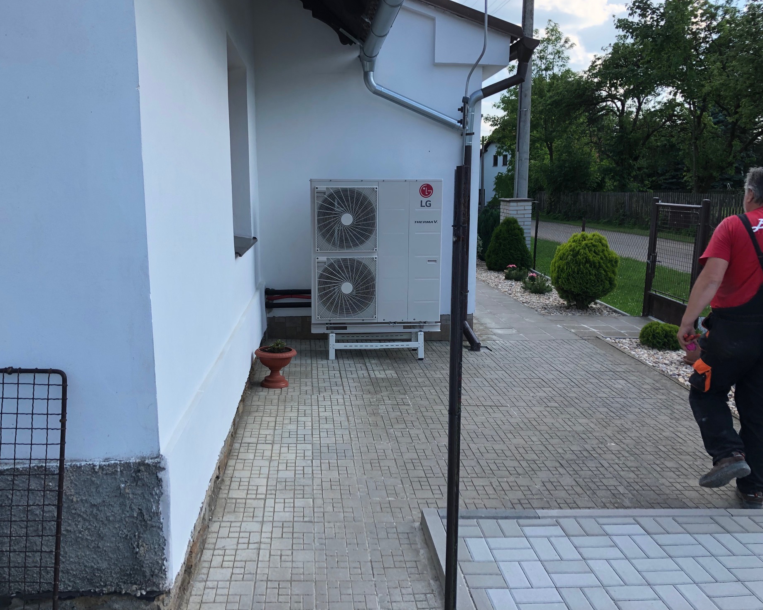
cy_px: 297
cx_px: 358
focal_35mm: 30
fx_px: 677
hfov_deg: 58.7
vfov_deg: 48.5
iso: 20
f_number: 1.8
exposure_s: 1/571
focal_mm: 3.99
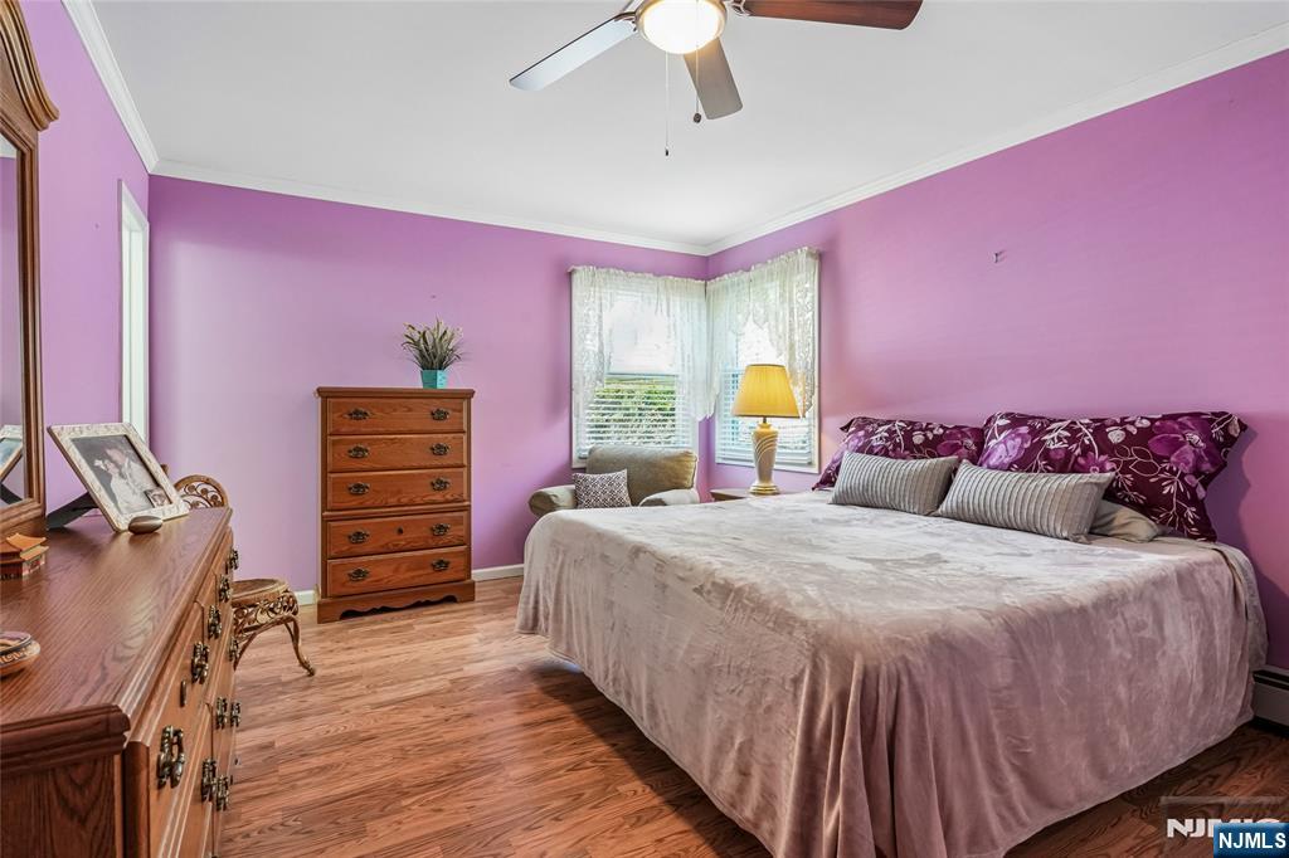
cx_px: 644
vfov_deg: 70.4
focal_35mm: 17
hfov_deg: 93.3
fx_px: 608
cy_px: 429
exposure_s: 1/25
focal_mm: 17
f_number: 9
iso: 3200
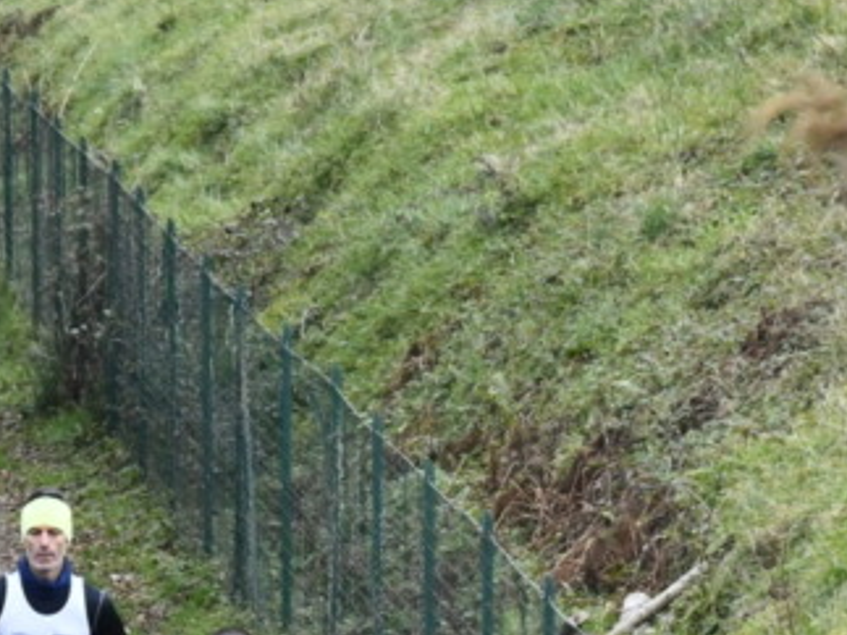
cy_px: 663
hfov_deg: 4.3
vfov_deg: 3.2
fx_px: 11178
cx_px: 13
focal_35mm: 457
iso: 1600
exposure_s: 1/160
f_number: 10
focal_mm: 120
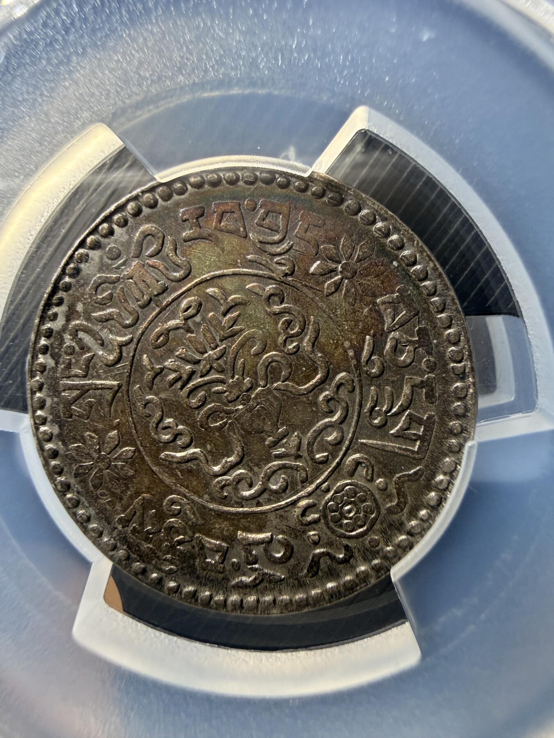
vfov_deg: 71.6
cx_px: 277
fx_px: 512
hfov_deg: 56.8
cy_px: 369
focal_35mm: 24
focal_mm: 2.22
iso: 125
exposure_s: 1/71
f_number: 2.2
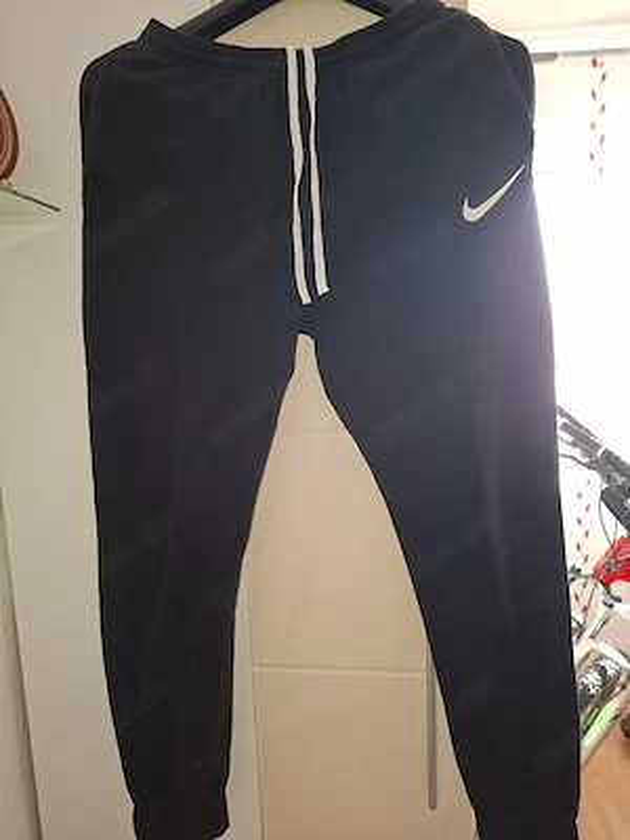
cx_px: 315
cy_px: 420
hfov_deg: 58.9
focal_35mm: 23
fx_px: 558
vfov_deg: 73.9
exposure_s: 1/120
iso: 160
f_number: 1.8
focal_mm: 5.54
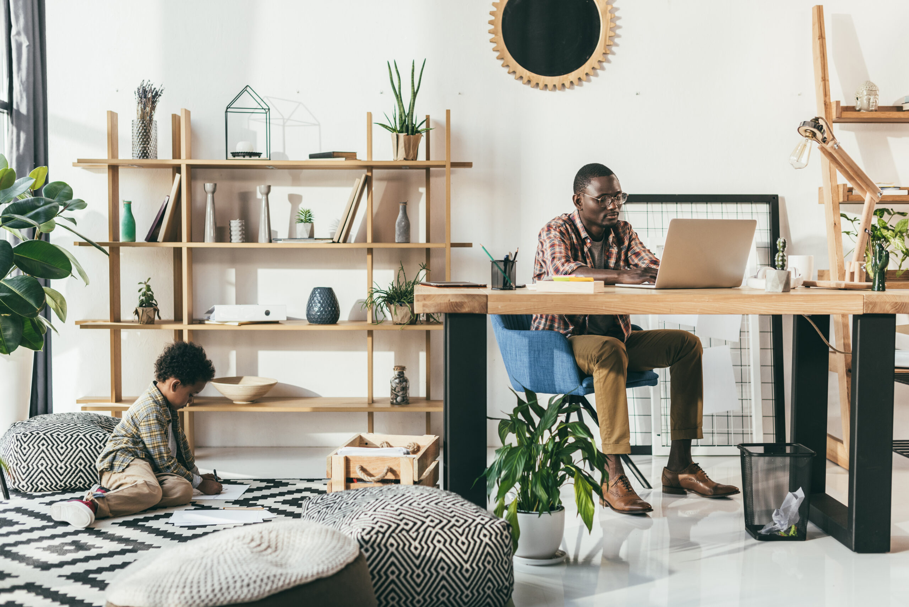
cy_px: 304
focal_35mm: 50
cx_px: 454
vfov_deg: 27.0
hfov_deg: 39.6
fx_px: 1263
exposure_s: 1/250
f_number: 2.8
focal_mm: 50
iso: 400
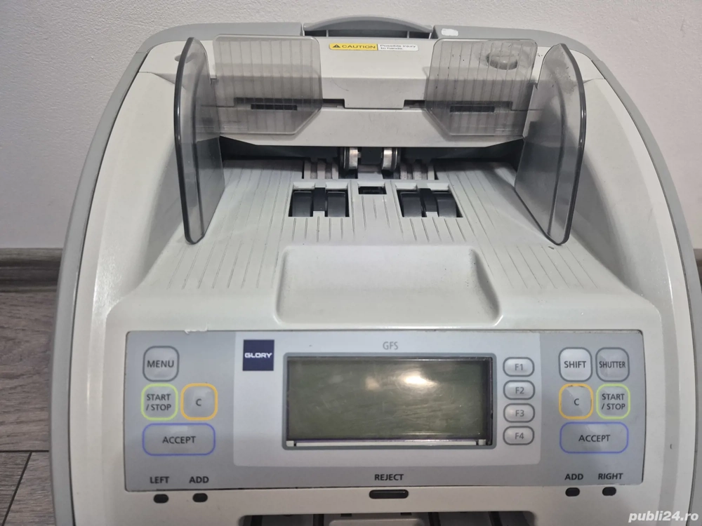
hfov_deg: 73.9
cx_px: 351
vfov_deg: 58.9
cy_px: 263
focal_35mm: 23
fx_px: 466
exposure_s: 1/100
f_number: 1.8
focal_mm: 5.4
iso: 640
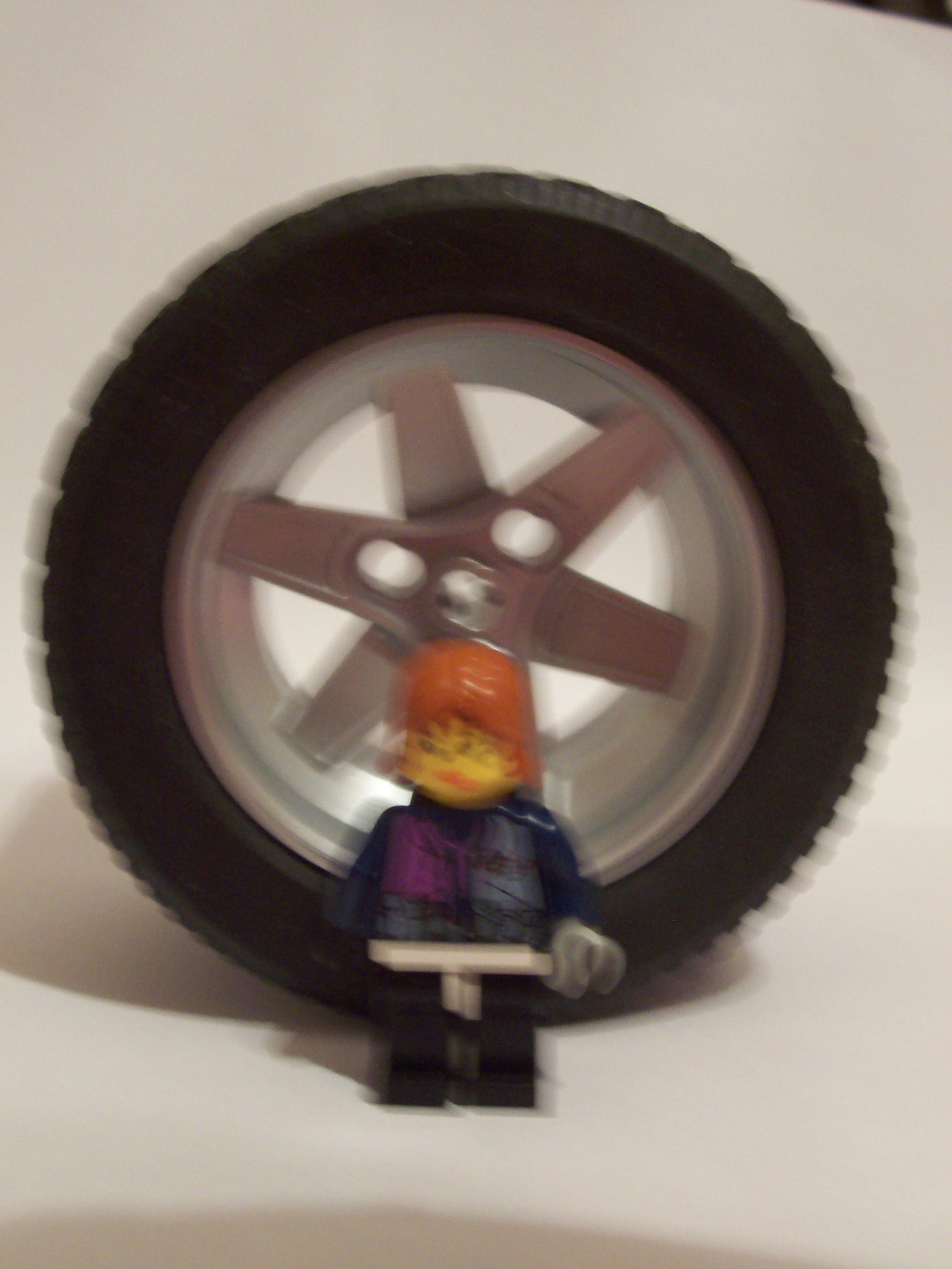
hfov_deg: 31.5
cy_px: 634
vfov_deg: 41.2
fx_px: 1687
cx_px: 476
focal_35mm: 46
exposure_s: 1/8
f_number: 3
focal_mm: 7
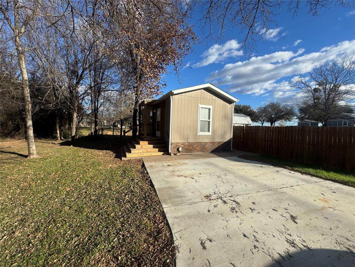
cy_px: 134
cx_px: 178
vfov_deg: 85.7
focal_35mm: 14
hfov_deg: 102.1
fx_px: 144
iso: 50
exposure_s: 1/1832
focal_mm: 2.22
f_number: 2.2
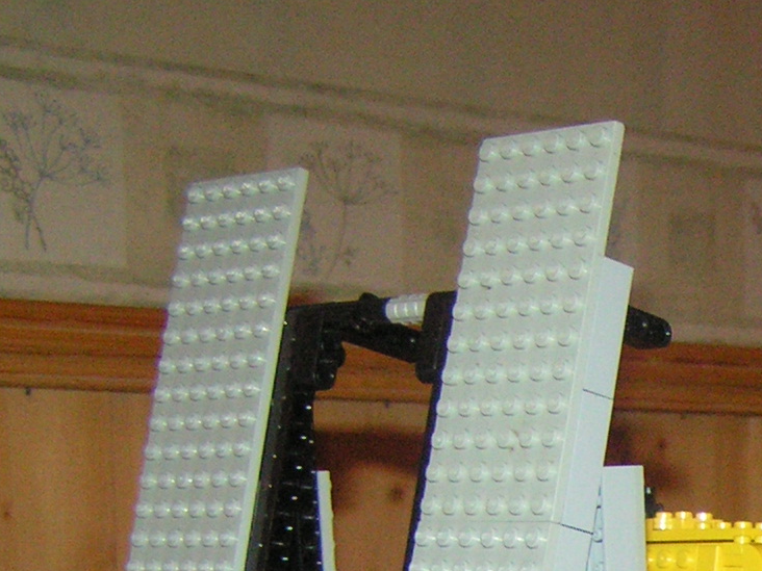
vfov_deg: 12.1
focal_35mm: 118
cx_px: 1148
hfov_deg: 15.4
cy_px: 810
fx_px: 2598
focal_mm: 6.3
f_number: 2.8
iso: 200
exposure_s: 1/40
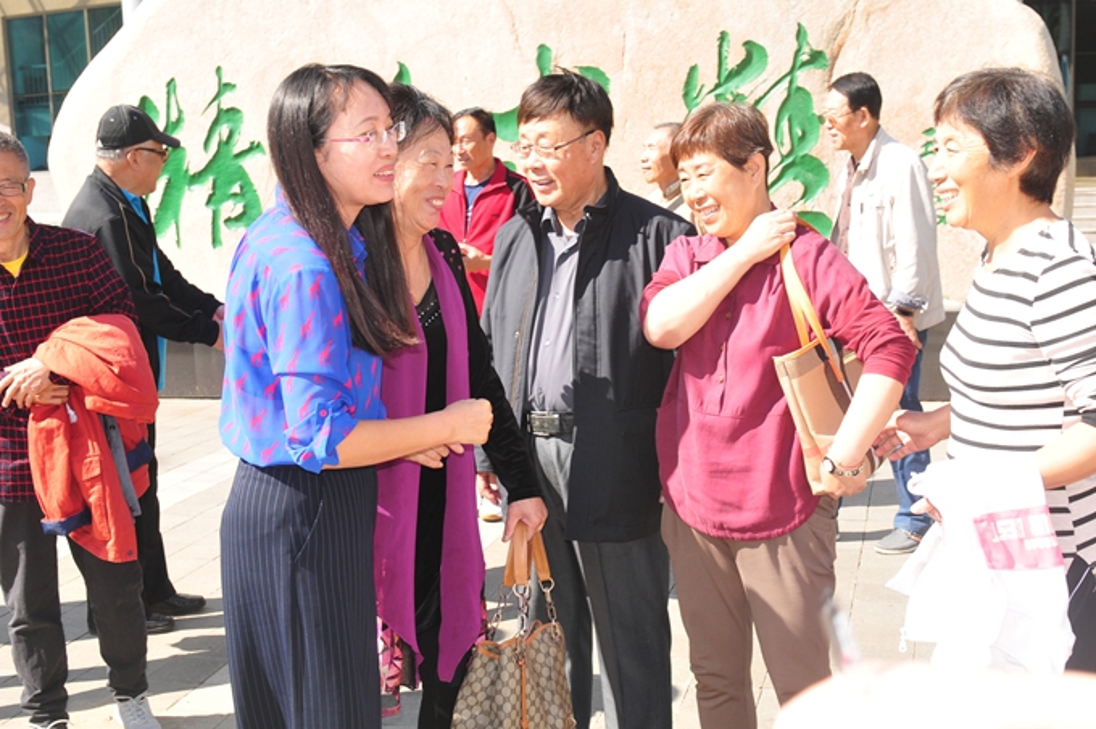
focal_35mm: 48
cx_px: 548
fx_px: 1460
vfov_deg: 28.0
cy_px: 364
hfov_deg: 41.1
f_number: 6.3
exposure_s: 1/250
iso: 250
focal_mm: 32
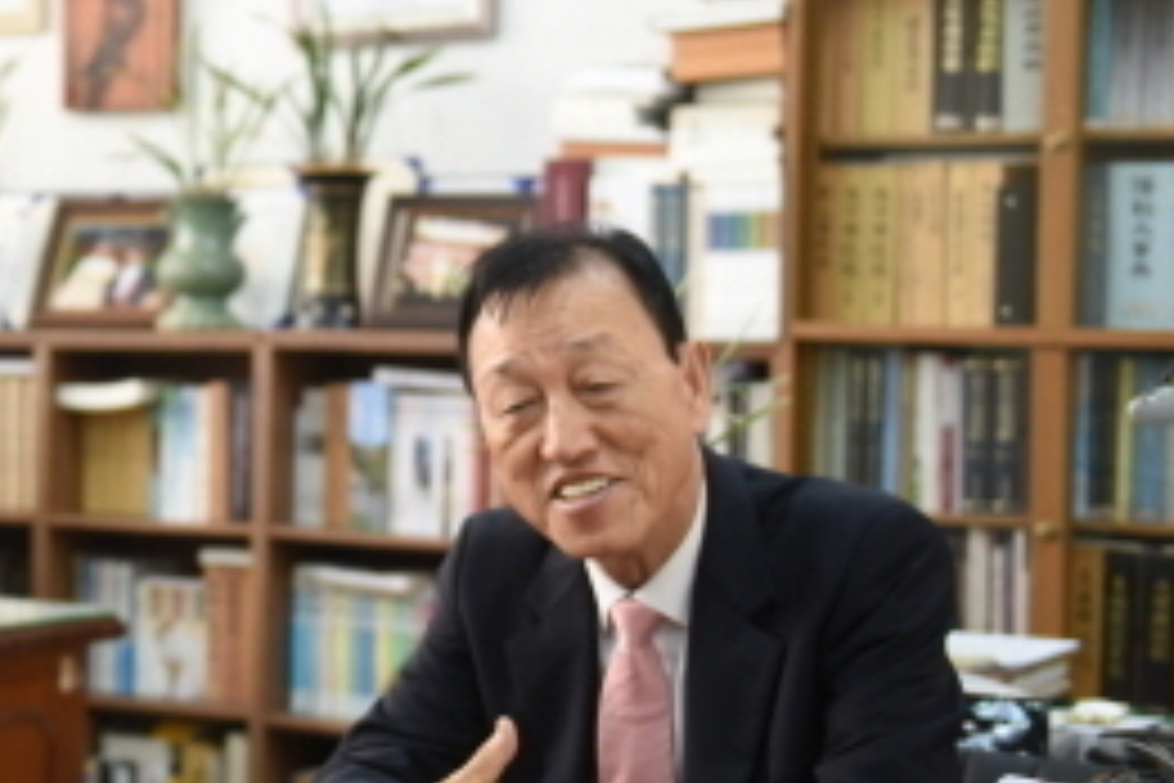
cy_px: 358
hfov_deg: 21.9
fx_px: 2902
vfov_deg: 15.4
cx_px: -49
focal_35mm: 89
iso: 1000
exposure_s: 1/160
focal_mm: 40
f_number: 2.8
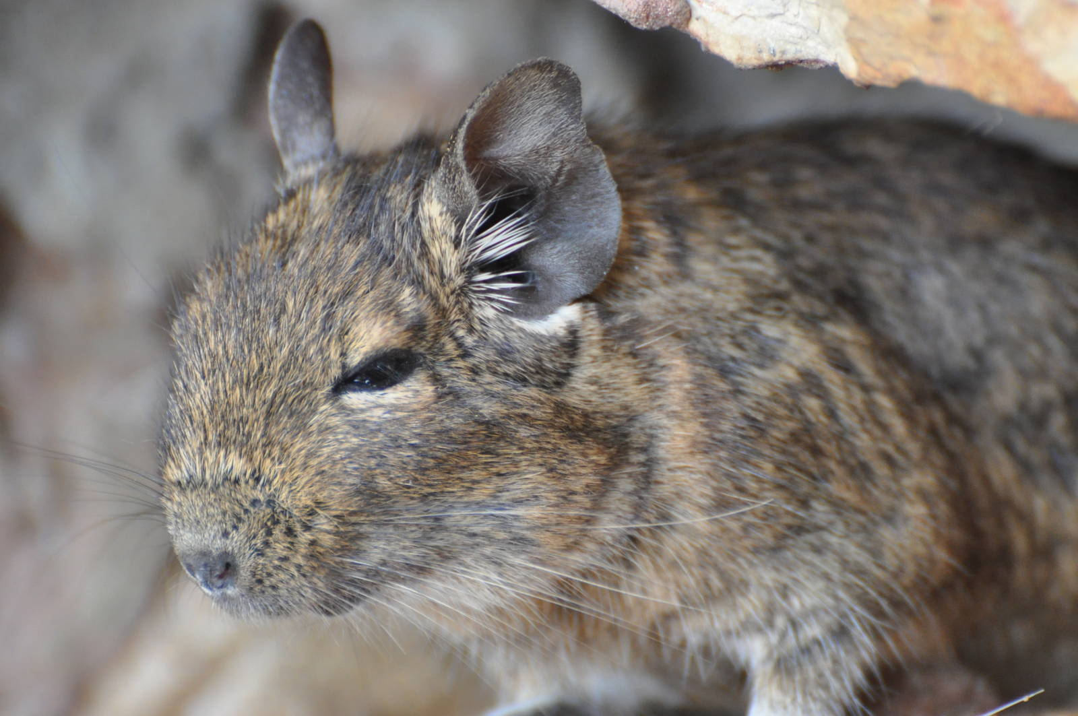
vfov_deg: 3.0
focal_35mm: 450
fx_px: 13460
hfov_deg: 4.6
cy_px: 358
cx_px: 539
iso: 1600
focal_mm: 300
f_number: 5.6
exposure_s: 1/160
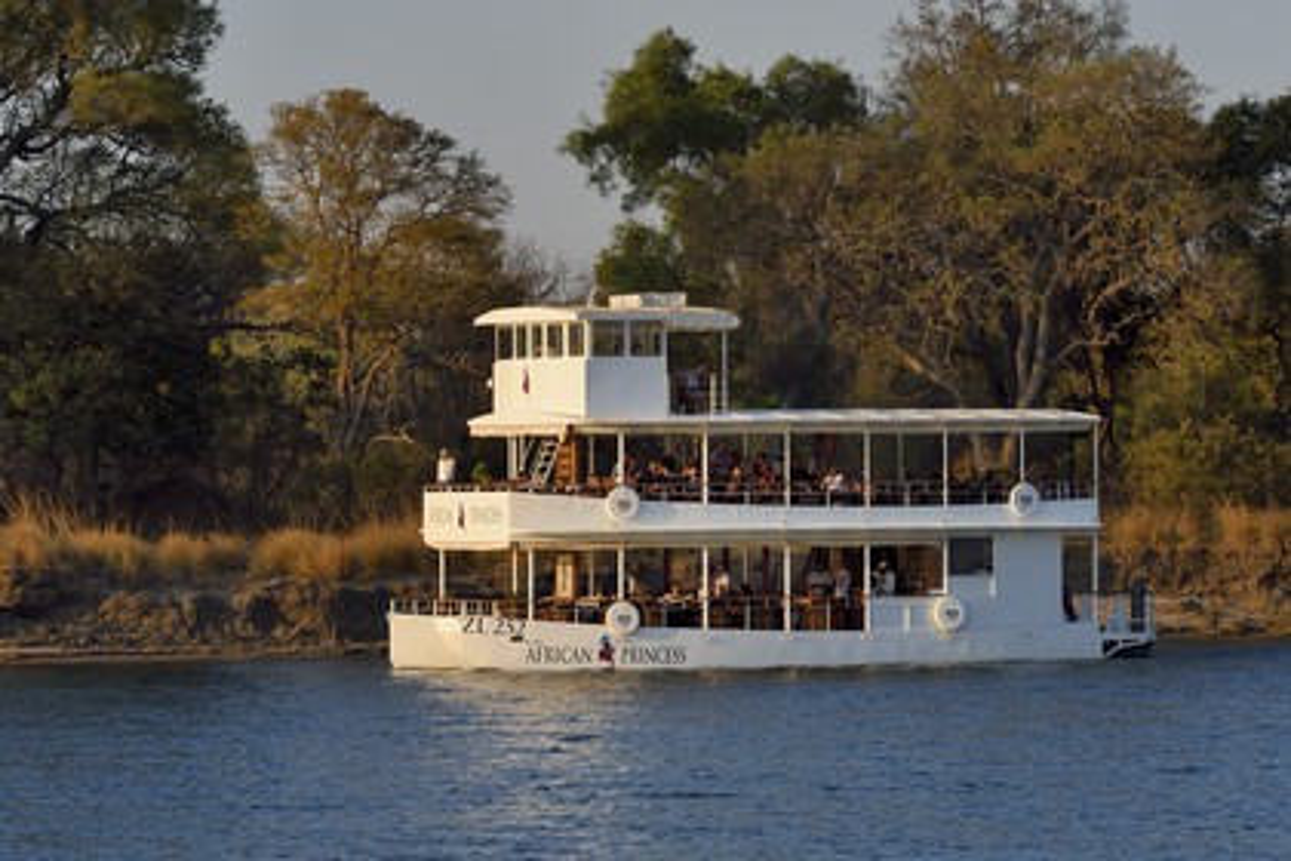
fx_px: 6634
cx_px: 646
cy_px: 430
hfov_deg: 11.1
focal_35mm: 185
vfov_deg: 7.4
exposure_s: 1/400
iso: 400
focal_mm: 185
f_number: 11
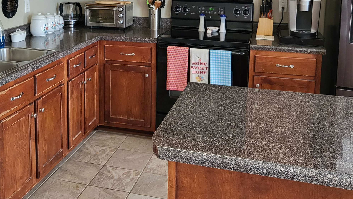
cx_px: 122
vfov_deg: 26.0
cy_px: 11
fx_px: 412
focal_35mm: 44
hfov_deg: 45.8
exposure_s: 1/60
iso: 160
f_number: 1.8
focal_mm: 4.25
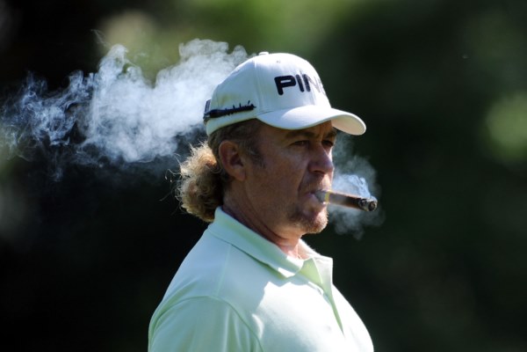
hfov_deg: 3.7
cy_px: 176
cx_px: 264
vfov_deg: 2.5
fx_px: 8051
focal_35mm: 550
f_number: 4
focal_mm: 550
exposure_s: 1/2000
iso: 400
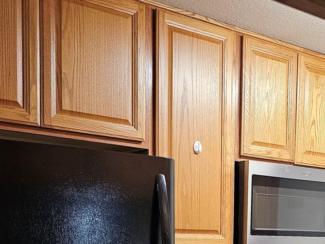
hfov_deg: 34.3
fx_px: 516
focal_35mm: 55
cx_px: 239
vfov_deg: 24.9
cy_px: 261
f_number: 1.7
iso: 400
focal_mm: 6.3
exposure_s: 1/120
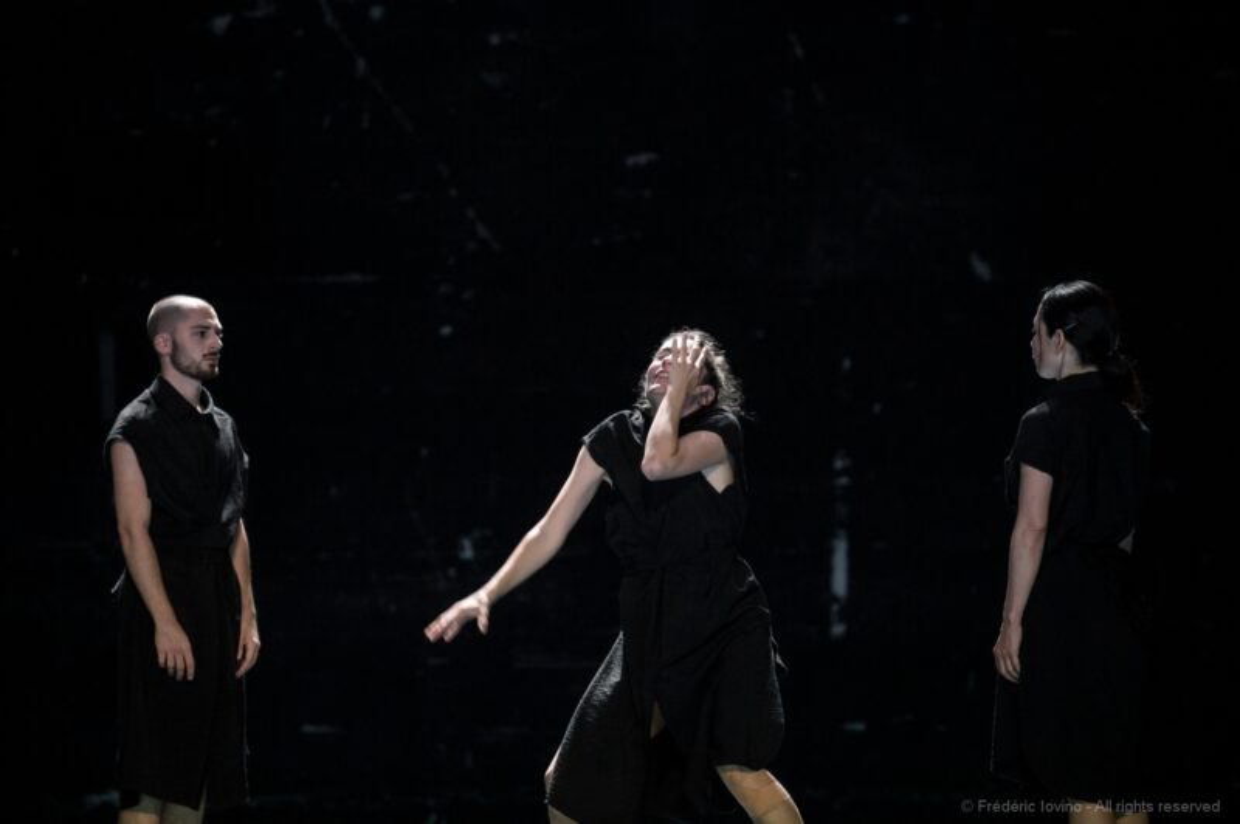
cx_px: 620
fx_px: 2960
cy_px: 412
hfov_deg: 23.7
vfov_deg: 15.9
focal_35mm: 86
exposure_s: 1/320
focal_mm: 86
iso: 5000
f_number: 2.8
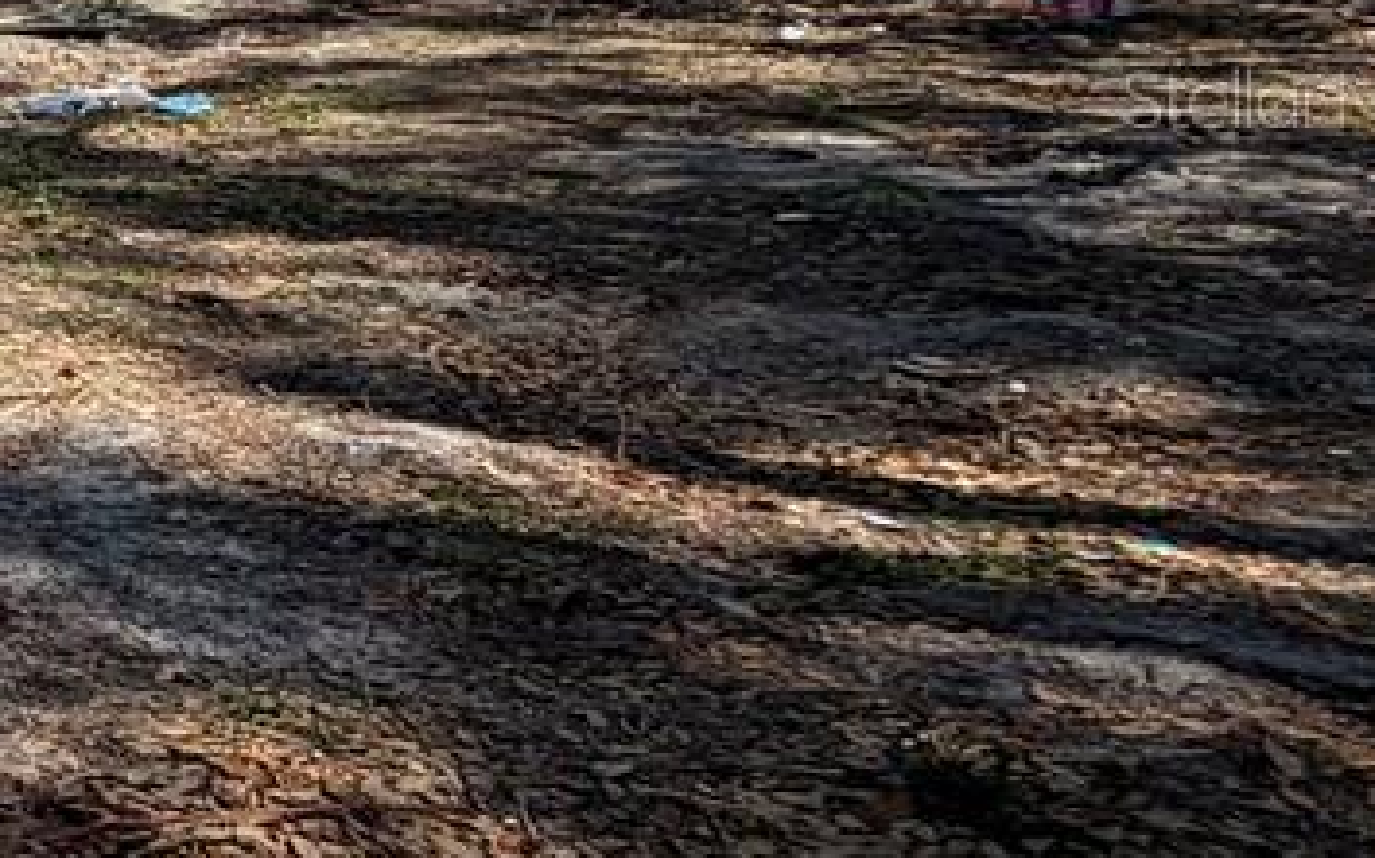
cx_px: -1620
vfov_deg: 19.1
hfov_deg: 17.2
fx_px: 2510
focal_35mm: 67
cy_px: 97
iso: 25
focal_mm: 2.22
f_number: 2.2
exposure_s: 1/770
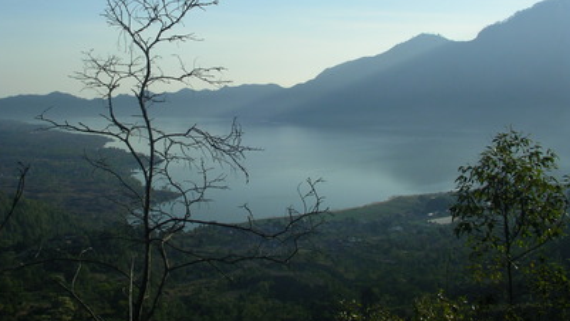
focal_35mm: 45
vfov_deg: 26.5
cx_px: 253
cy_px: 134
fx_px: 680
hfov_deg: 45.4
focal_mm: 5.7
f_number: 6.9
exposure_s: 1/250
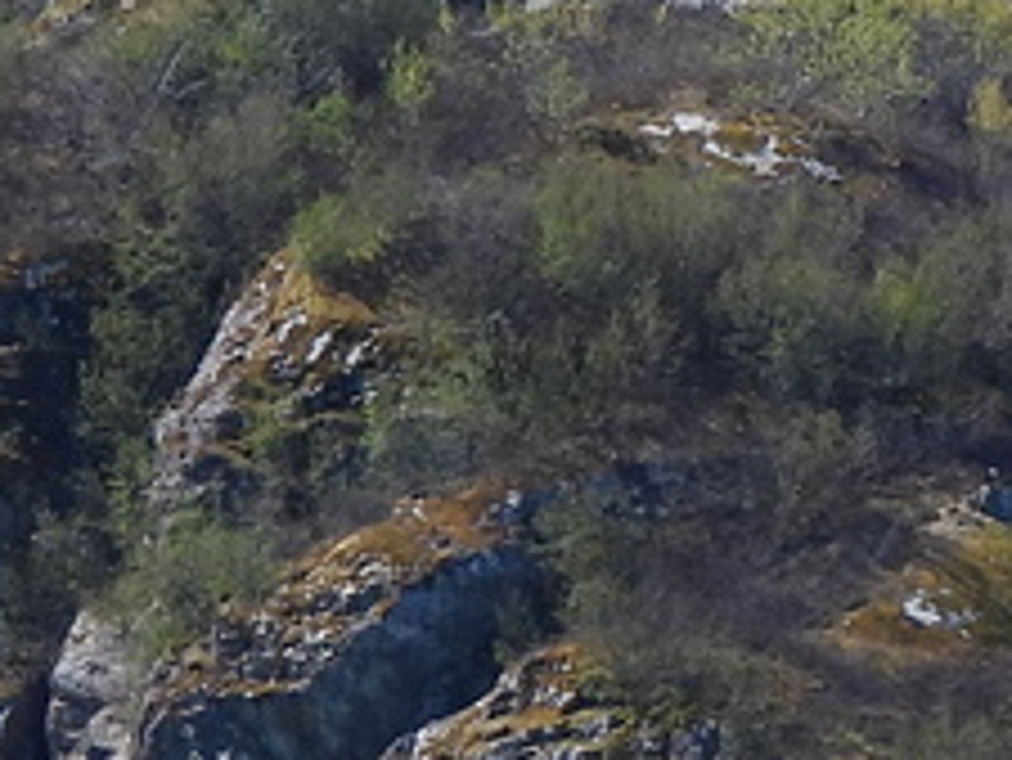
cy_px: -40
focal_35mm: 1054
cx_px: 2136
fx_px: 30830
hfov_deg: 1.9
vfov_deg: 1.4
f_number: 4.5
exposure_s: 1/640
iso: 100
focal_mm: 33
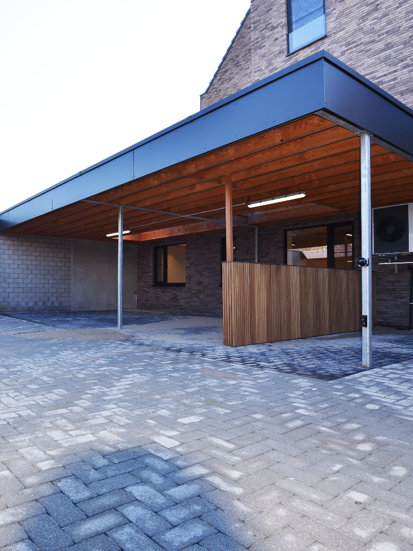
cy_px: 285
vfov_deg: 71.6
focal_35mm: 24
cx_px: 126
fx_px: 382
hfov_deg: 55.2
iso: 100
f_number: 5.6
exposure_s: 1/125
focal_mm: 16
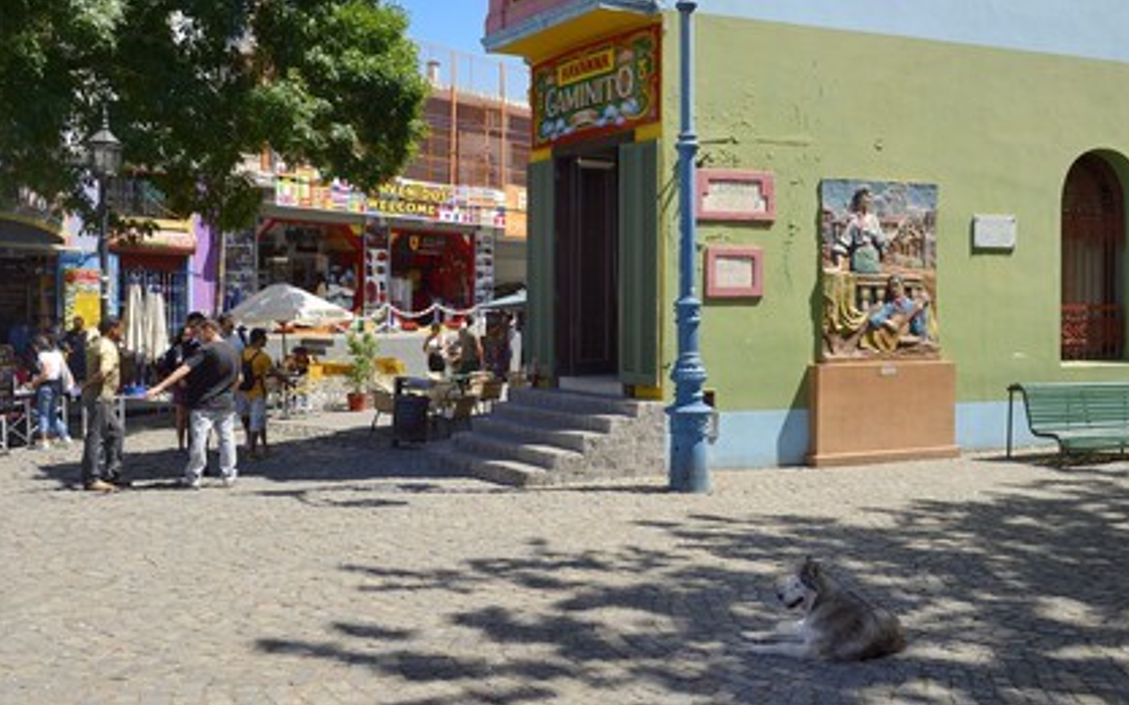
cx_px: 564
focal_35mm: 35
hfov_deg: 55.3
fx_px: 1077
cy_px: 328
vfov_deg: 36.3
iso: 200
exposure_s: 1/320
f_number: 8
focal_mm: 34
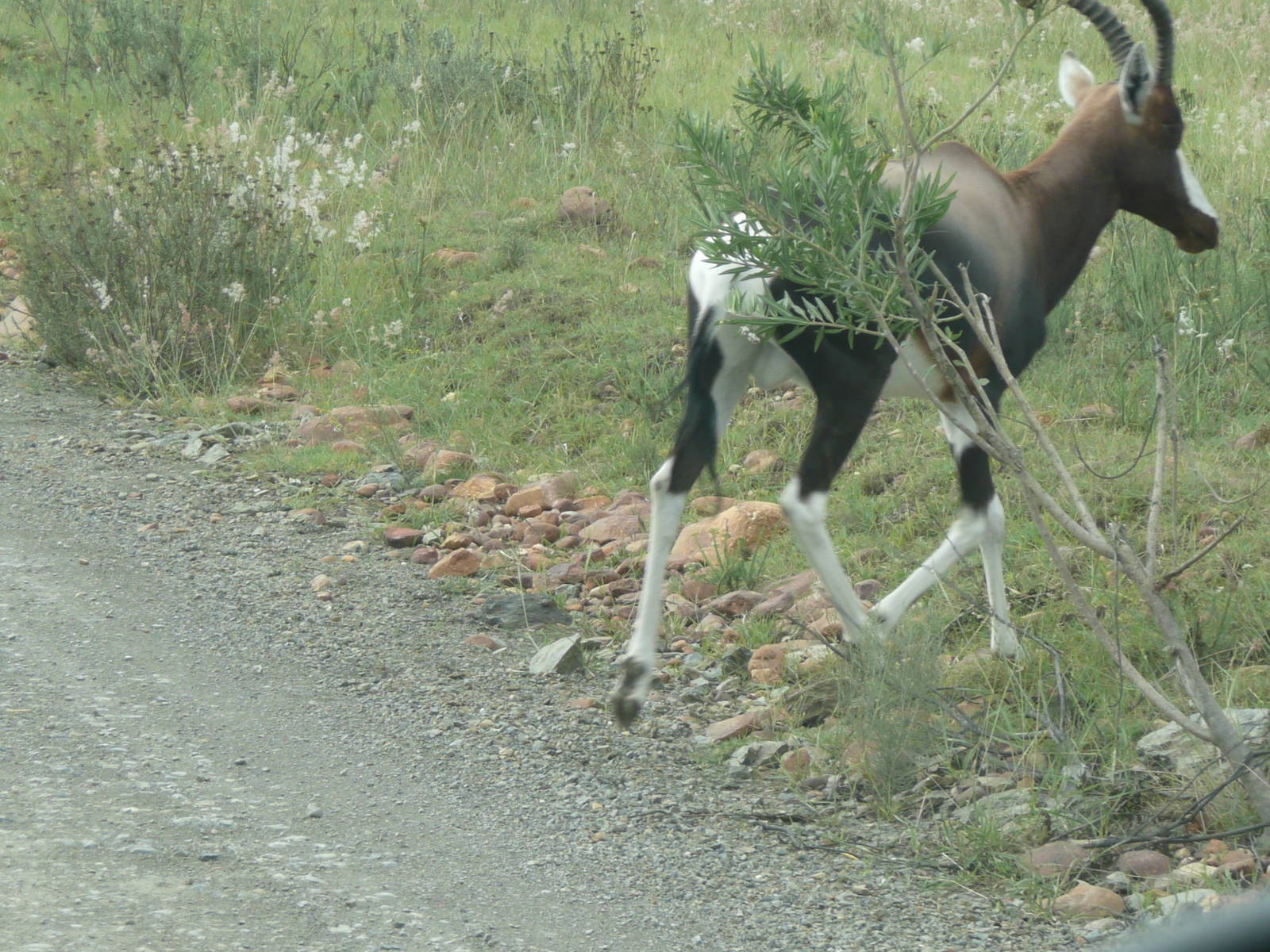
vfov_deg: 6.3
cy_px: 476
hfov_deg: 8.4
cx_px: 635
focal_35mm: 236
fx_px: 8658
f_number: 4.8
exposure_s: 1/250
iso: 100
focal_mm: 26
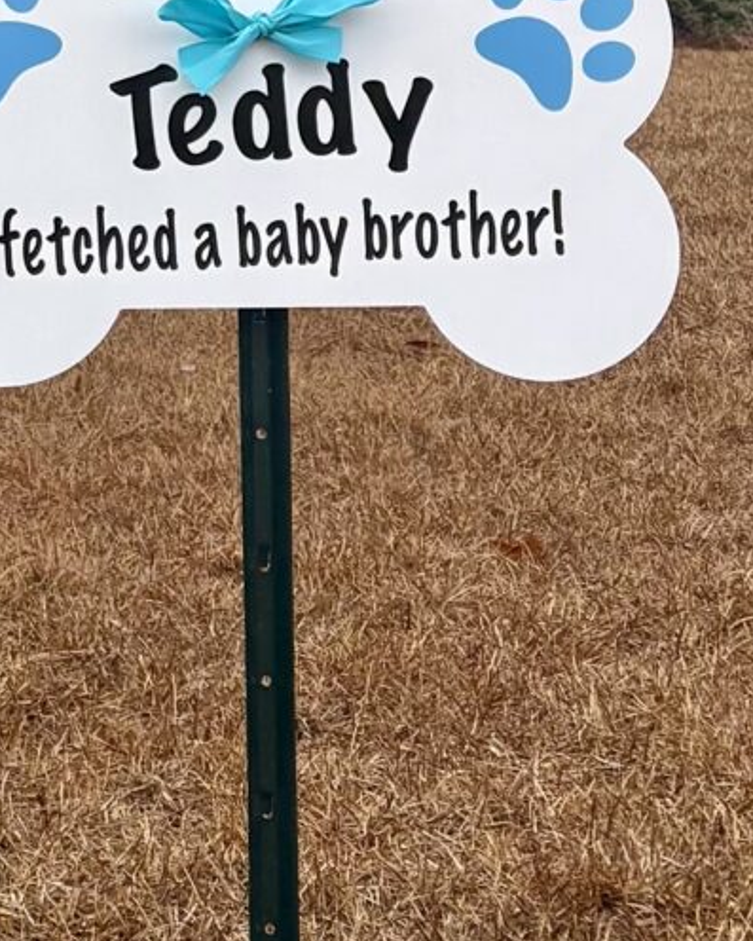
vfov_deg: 14.1
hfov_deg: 10.5
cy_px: -281
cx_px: -886
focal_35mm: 131
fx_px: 3648
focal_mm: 5.96
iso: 50
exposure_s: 1/468
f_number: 1.6
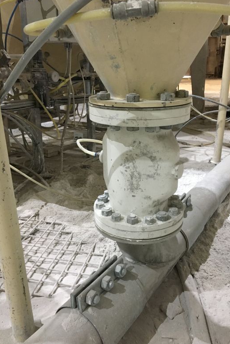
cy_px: 174
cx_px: 131
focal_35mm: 31
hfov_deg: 42.2
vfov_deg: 60.3
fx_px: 297
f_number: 2.2
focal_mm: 4.15
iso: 200
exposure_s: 1/33
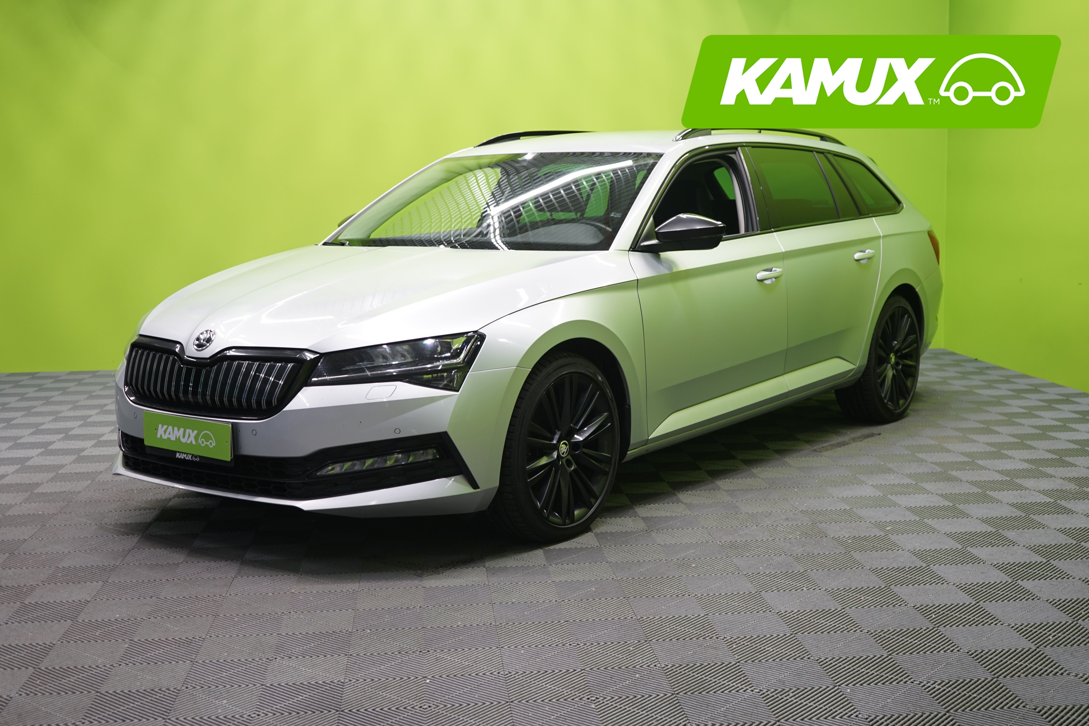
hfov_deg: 44.5
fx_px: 1331
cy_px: 363
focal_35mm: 44
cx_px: 544
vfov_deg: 30.5
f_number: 5
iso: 250
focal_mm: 44
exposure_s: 1/6
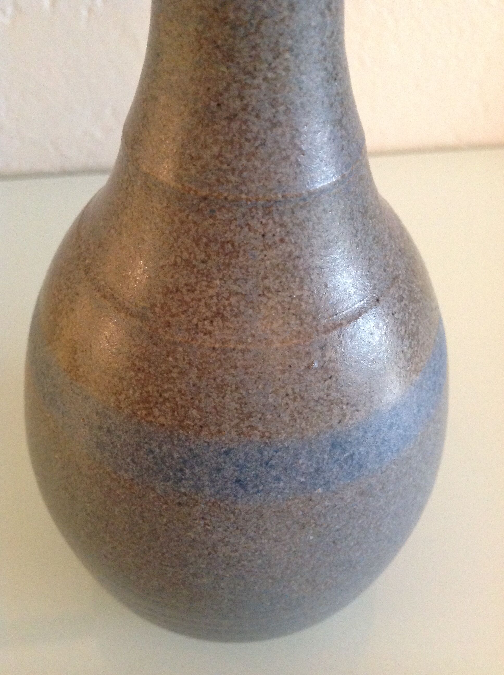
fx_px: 681
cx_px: 252
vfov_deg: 52.7
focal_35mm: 35
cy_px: 338
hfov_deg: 40.6
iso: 400
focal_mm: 4.28
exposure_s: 1/17
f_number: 2.4
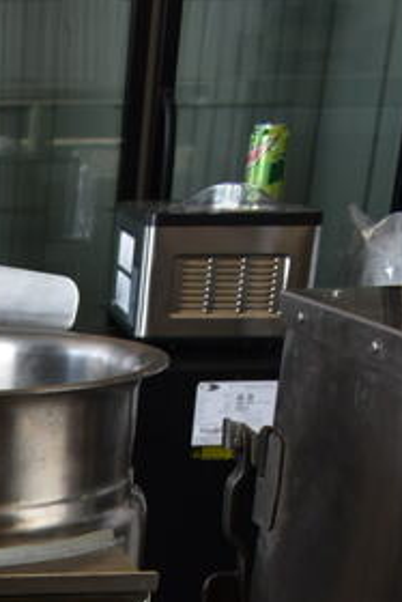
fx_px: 1472
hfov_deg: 14.4
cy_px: 891
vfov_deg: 20.1
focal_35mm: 88
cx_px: -228
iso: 250
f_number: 8
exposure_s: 1/60
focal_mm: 18
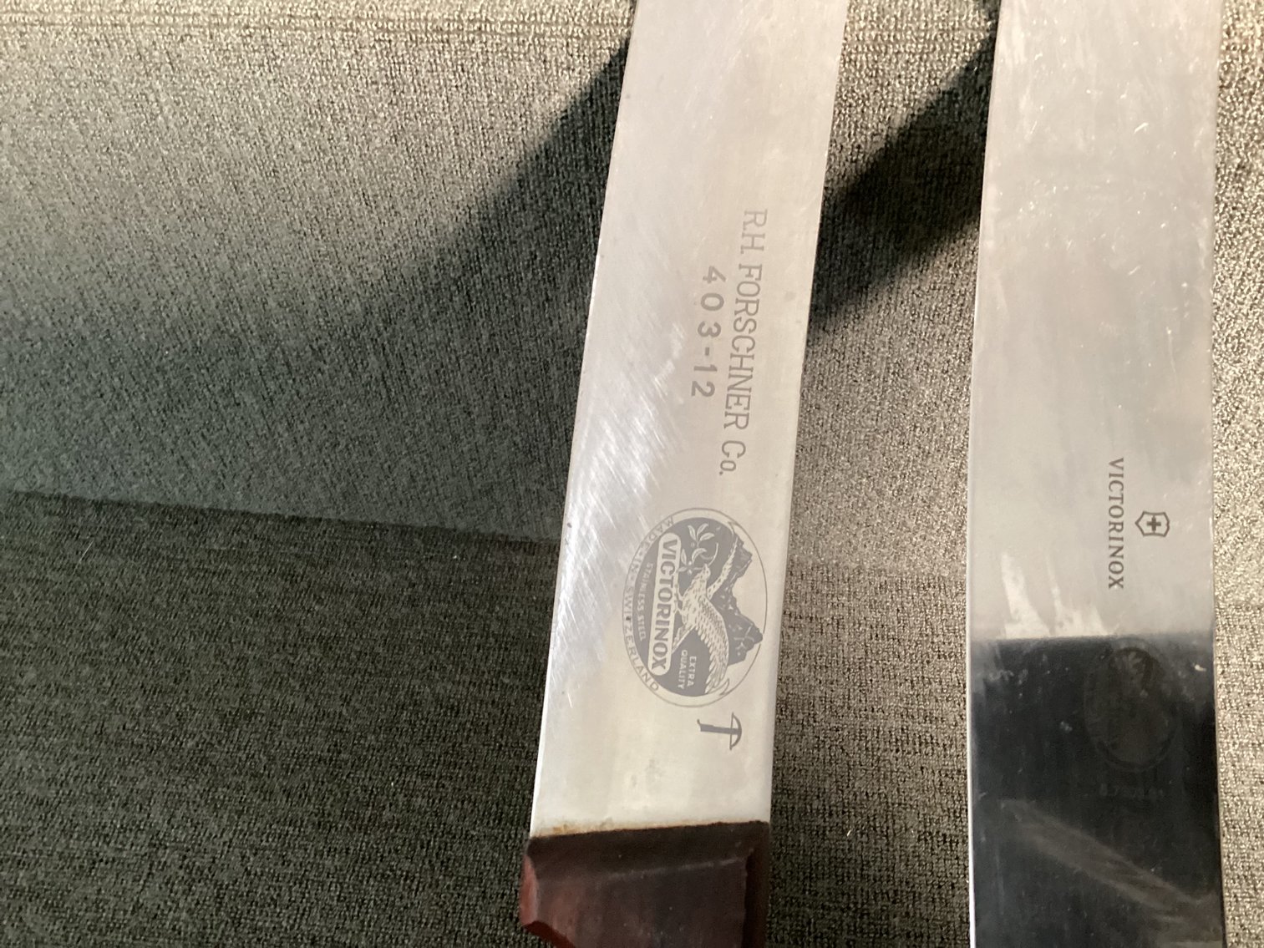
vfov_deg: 45.4
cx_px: 632
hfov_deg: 58.3
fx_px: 1132
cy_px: 474
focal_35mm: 31
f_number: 2.4
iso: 320
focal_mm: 3.3
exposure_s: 1/25
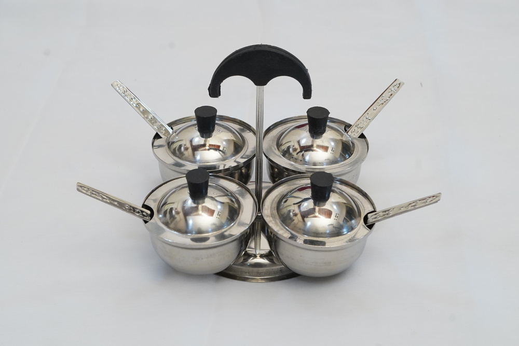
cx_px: 260
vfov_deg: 18.2
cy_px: 173
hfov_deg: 27.0
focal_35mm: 75
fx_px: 1081
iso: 2500
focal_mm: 50
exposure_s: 1/200
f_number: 8
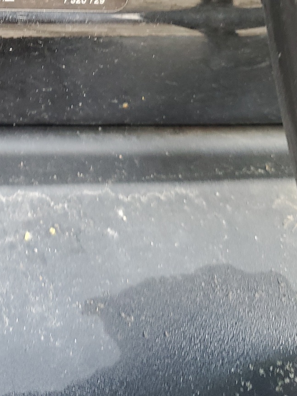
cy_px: -42
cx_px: -36
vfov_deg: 27.6
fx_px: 732
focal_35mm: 64
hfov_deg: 21.6
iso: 82
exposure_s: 1/60.2
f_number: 1.5
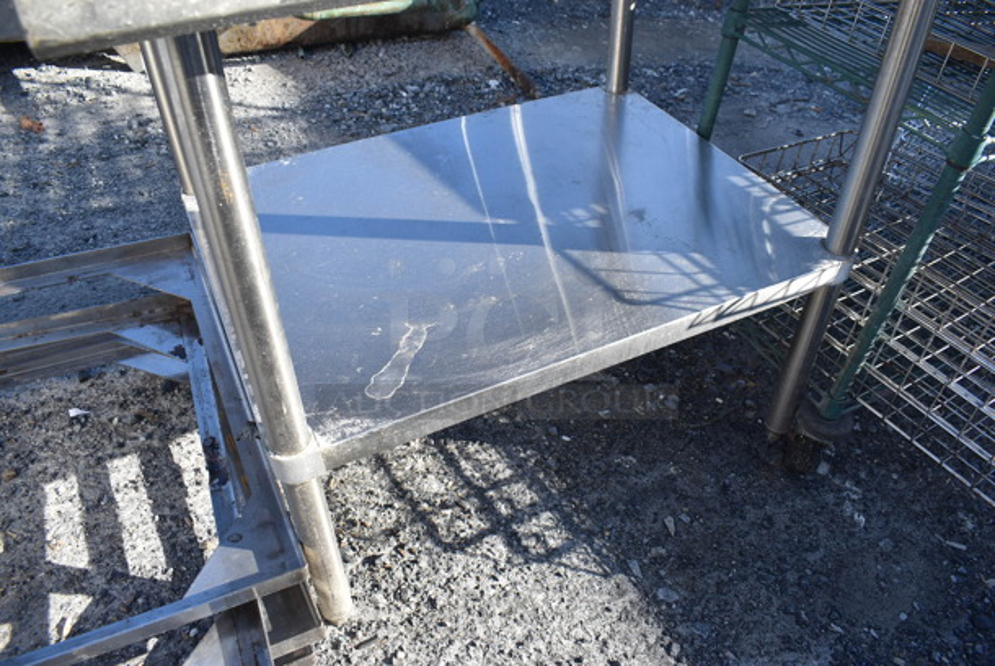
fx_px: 747
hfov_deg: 67.3
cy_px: 333
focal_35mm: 27
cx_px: 498
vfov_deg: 48.0
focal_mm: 18
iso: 200
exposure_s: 1/250
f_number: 7.1
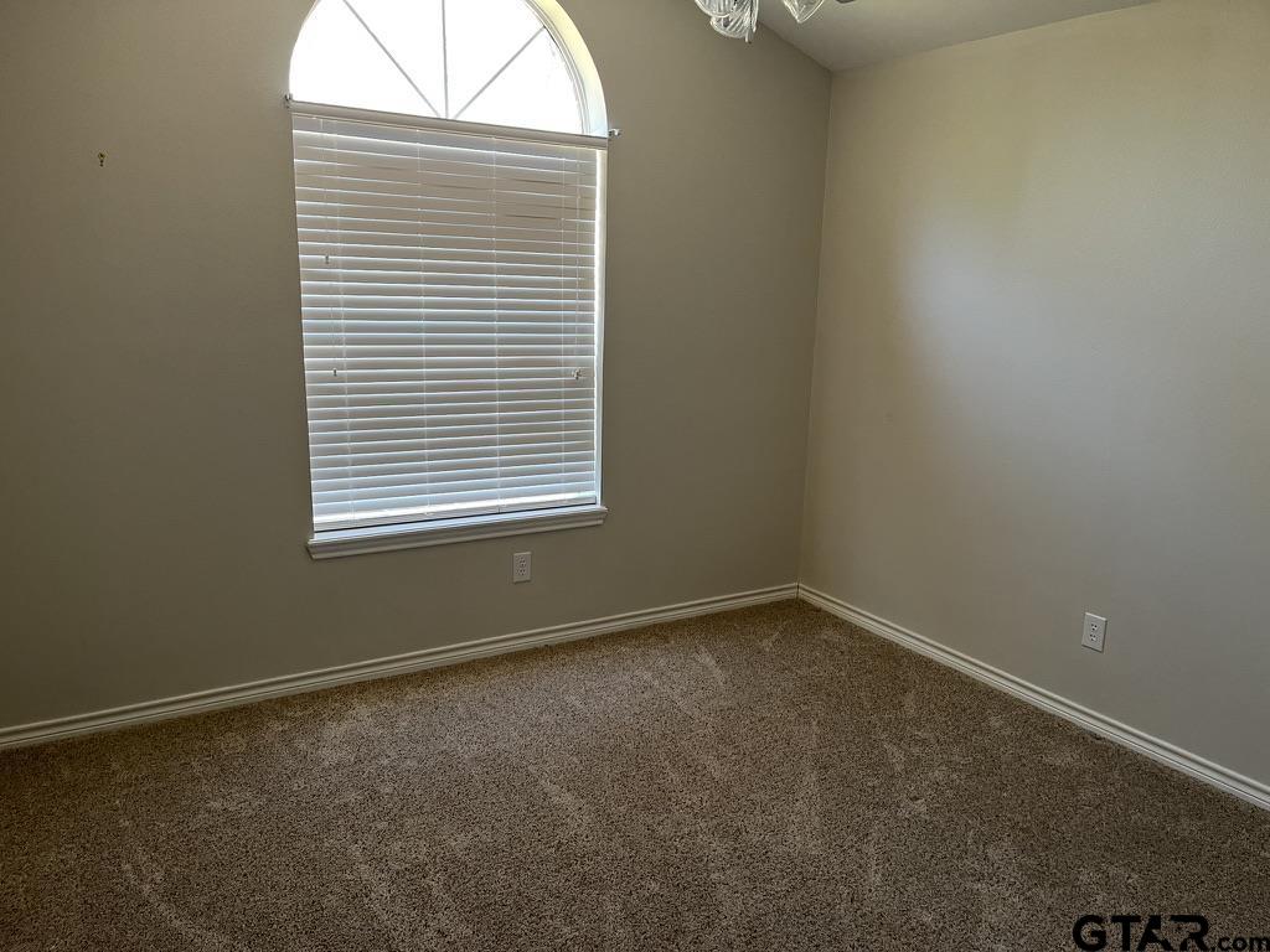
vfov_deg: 53.1
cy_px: 476
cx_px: 635
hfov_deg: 67.3
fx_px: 954
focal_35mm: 26
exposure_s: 1/60
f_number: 1.6
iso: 160
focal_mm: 5.1
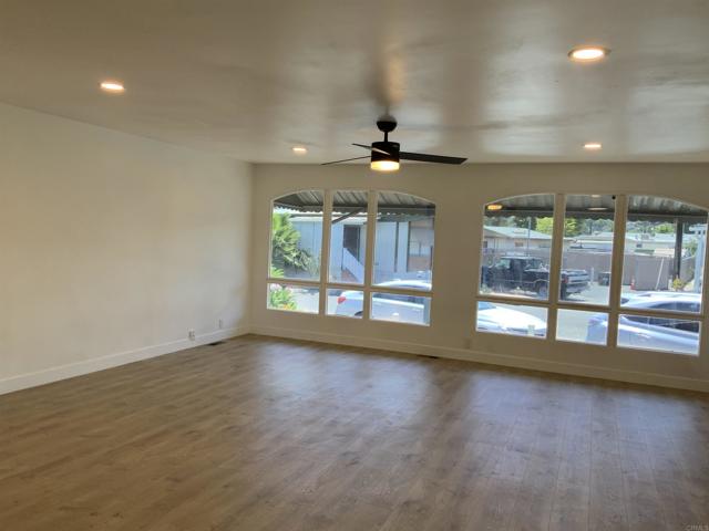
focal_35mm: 29
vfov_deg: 48.2
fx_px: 594
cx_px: 354
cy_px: 266
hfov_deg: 61.7
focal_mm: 3
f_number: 1.8
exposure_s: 1/120
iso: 32
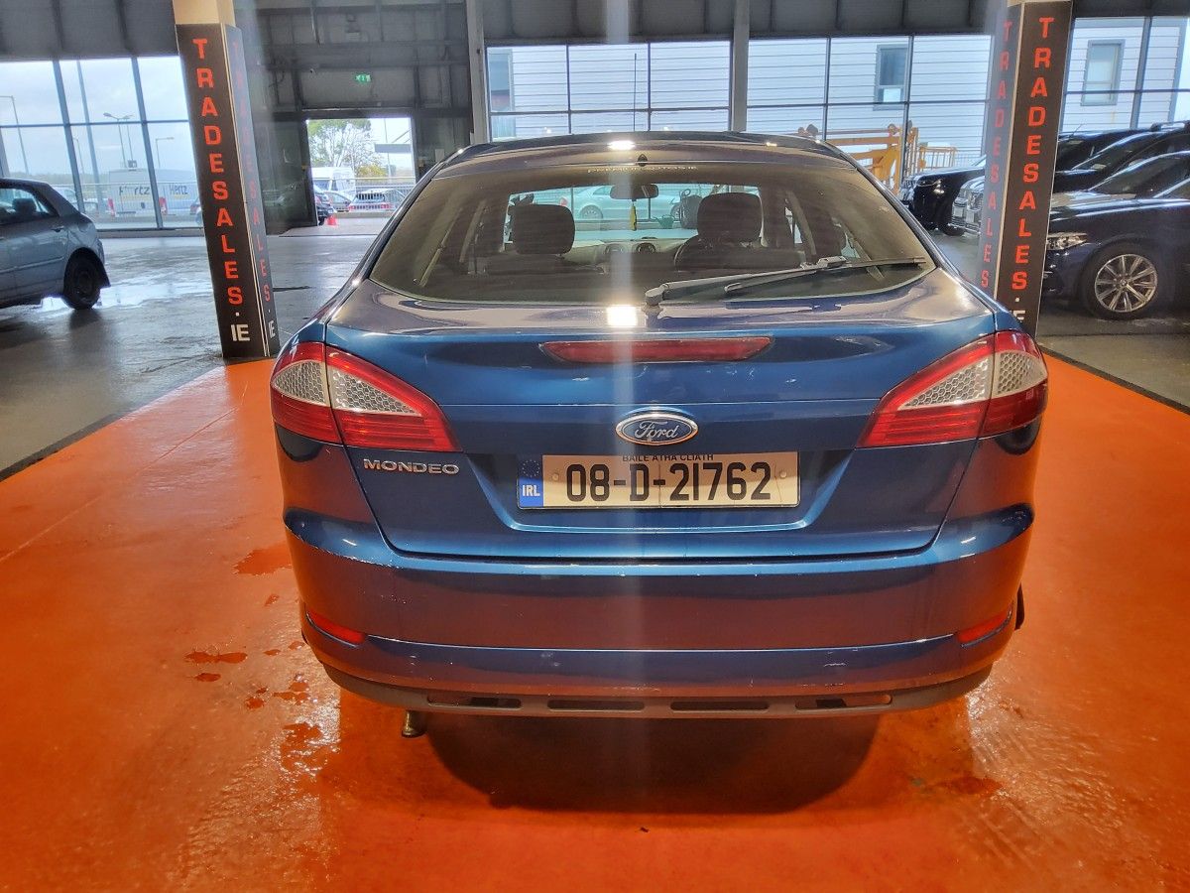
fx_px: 894
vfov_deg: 53.1
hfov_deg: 67.3
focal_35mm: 26
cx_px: 595
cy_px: 446
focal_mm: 3.08
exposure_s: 1/53
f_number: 2
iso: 250
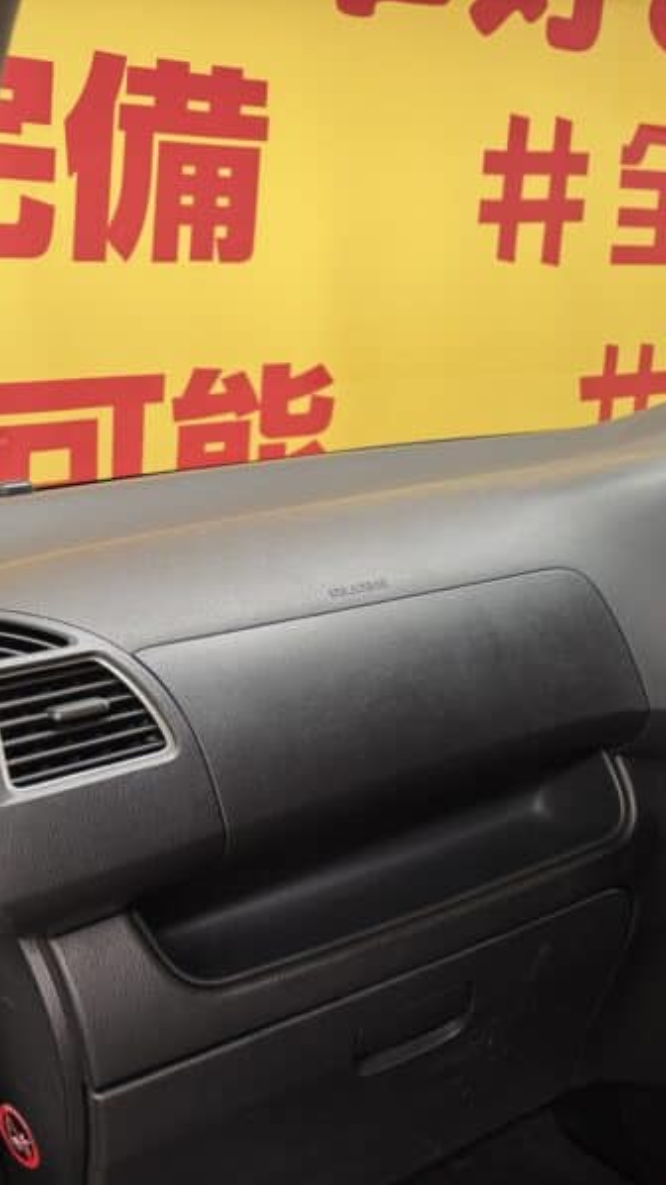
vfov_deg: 56.6
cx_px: 729
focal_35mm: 35
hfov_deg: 30.3
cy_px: 592
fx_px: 1100
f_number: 1.78
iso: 125
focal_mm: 6.76
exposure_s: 1/50
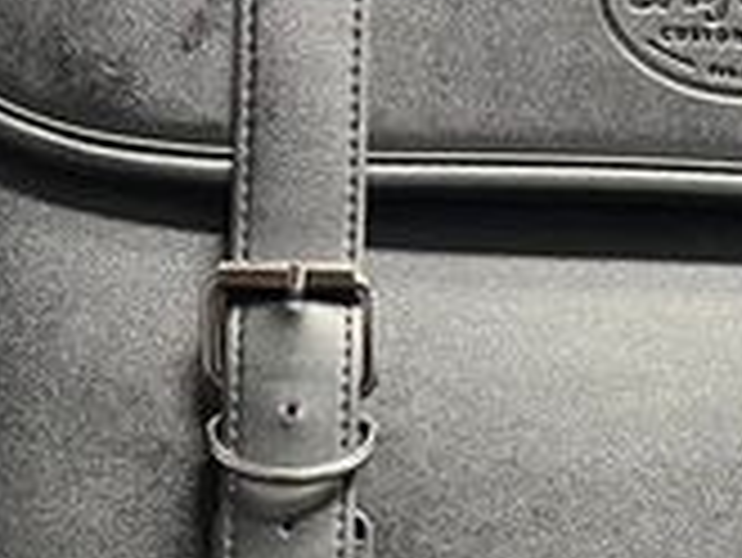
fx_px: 2167
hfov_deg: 19.4
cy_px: 900
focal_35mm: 101
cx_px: 517
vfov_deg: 13.6
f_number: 1.6
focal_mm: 5.1
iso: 400
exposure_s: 1/33
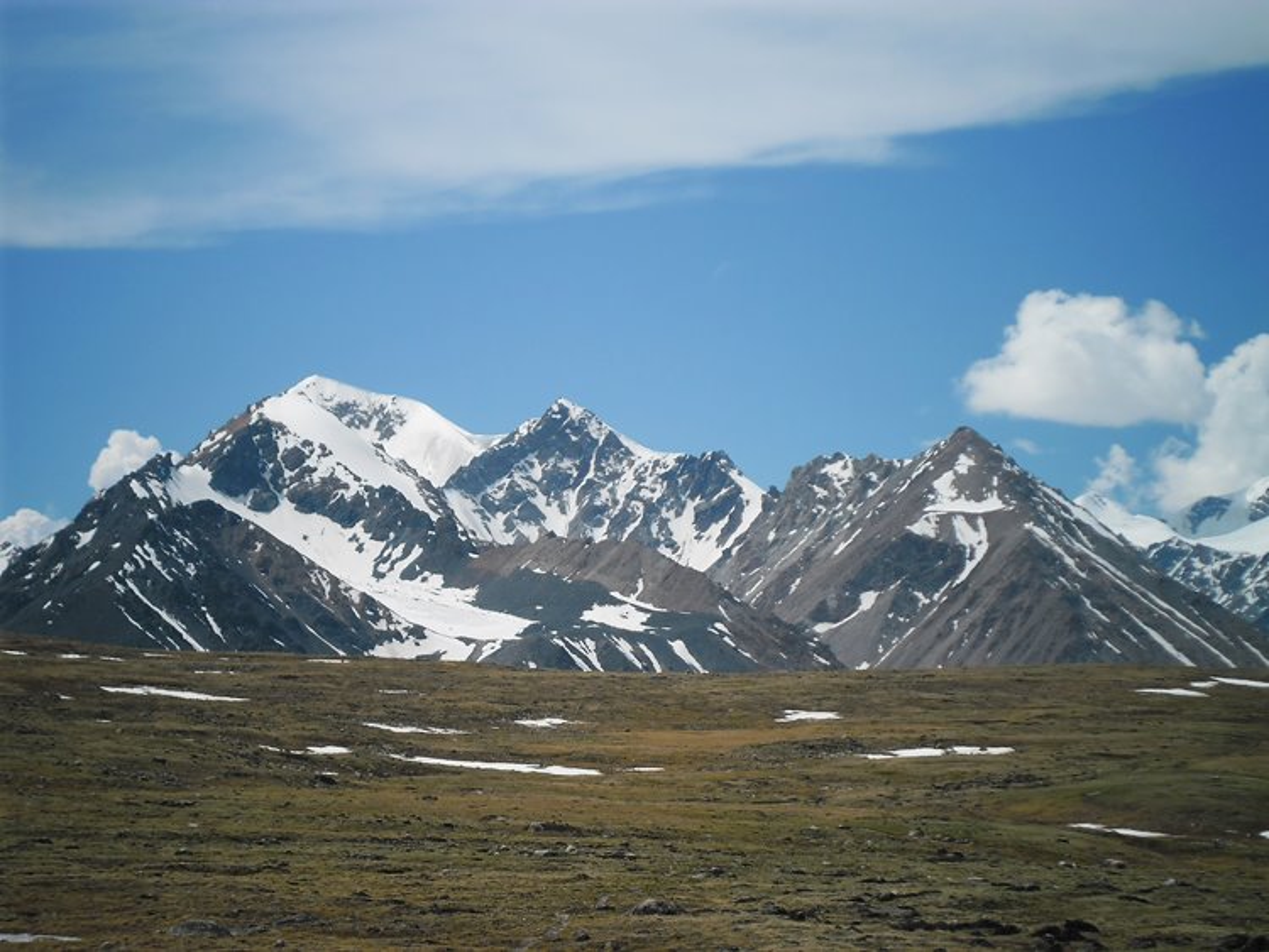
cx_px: 634
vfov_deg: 12.7
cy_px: 476
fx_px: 4291
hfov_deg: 16.8
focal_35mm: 117
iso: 80
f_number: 5.4
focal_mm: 21
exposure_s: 1/980
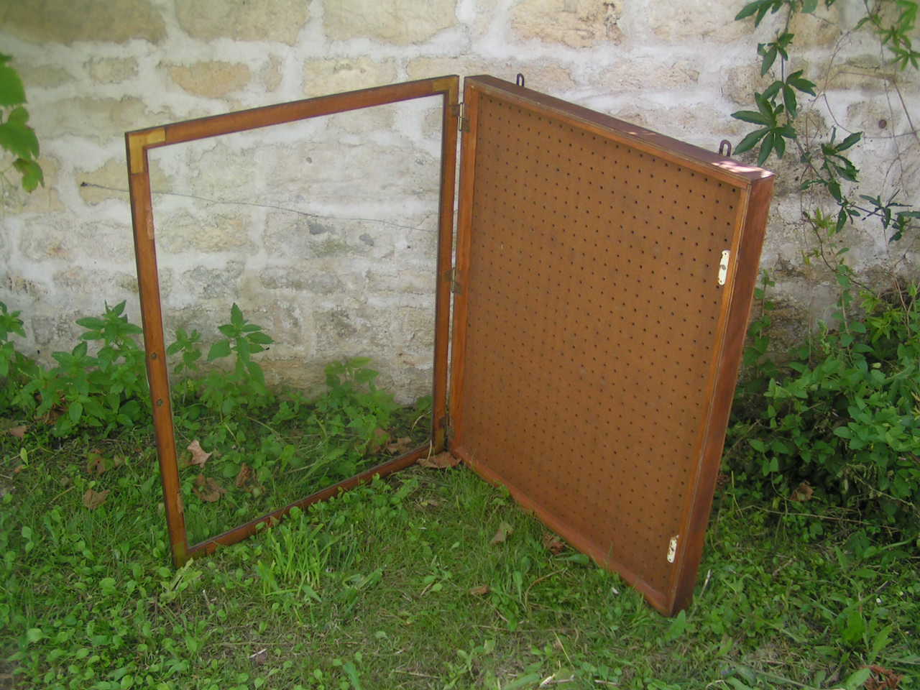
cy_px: 345
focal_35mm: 38
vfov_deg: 37.7
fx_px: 1010
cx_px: 460
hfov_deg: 49.0
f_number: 2.8
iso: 50
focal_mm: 5.8
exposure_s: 1/320
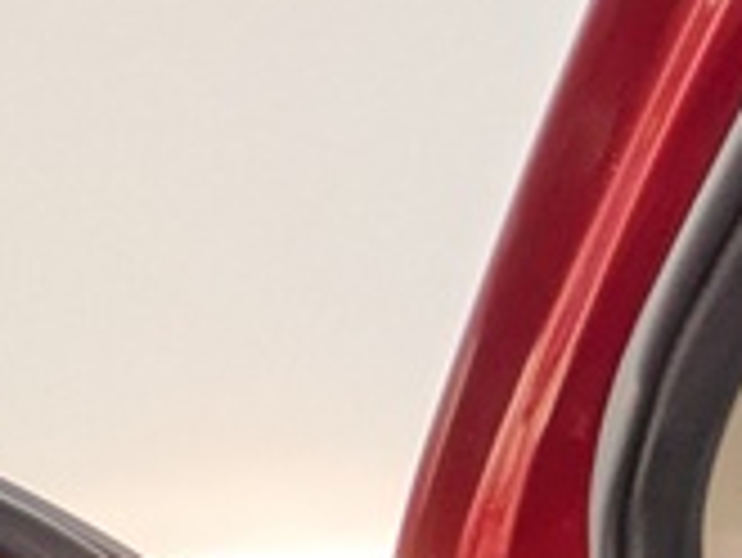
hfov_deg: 13.8
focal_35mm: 87
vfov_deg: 15.3
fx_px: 1866
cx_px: 1880
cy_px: 904
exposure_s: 1/25
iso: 49
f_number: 2.2
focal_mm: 1.83
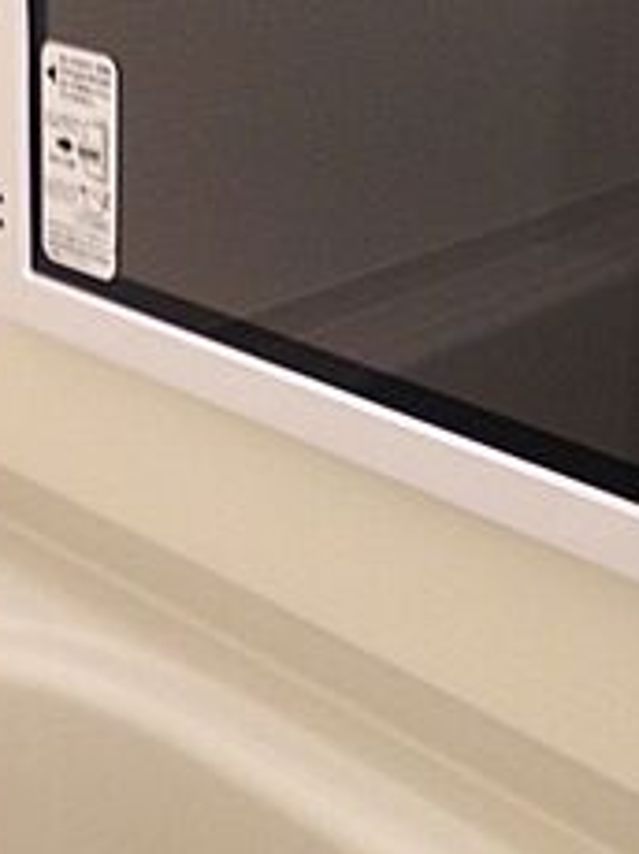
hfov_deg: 21.2
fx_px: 1701
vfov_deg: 27.5
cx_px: 438
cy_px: 149
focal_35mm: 69
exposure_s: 1/20
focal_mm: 4.12
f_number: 2.4
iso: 160
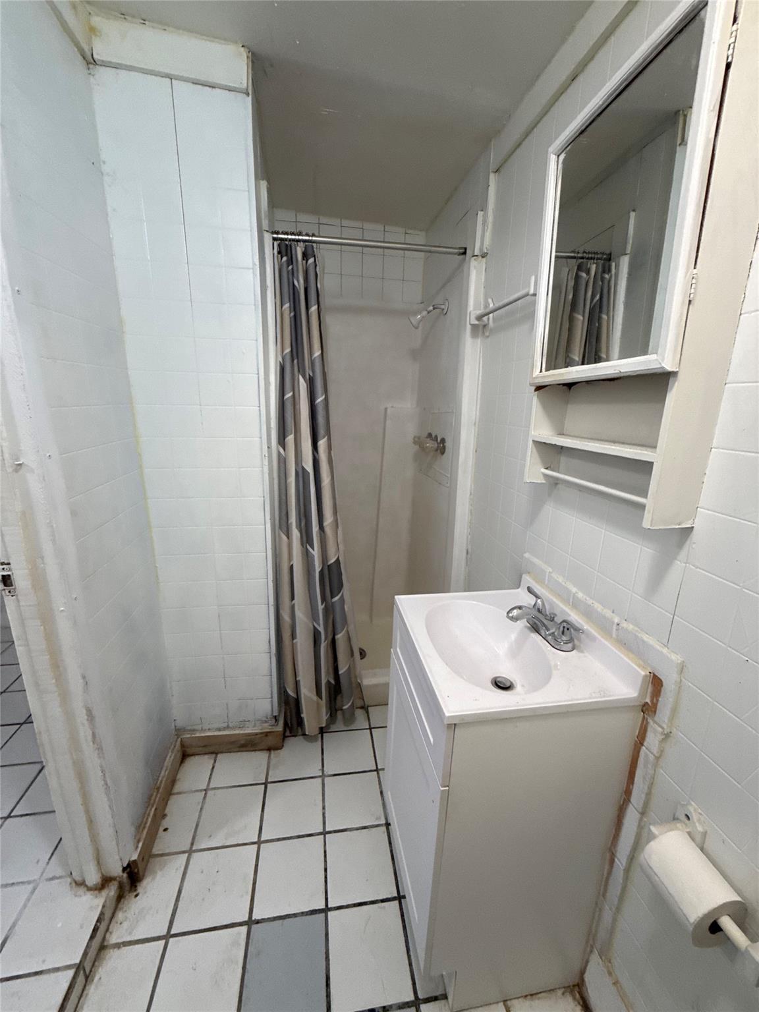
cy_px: 506
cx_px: 380
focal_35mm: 14
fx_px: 409
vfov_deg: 102.1
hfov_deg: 85.7
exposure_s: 1/60
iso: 200
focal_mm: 2.22
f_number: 2.2
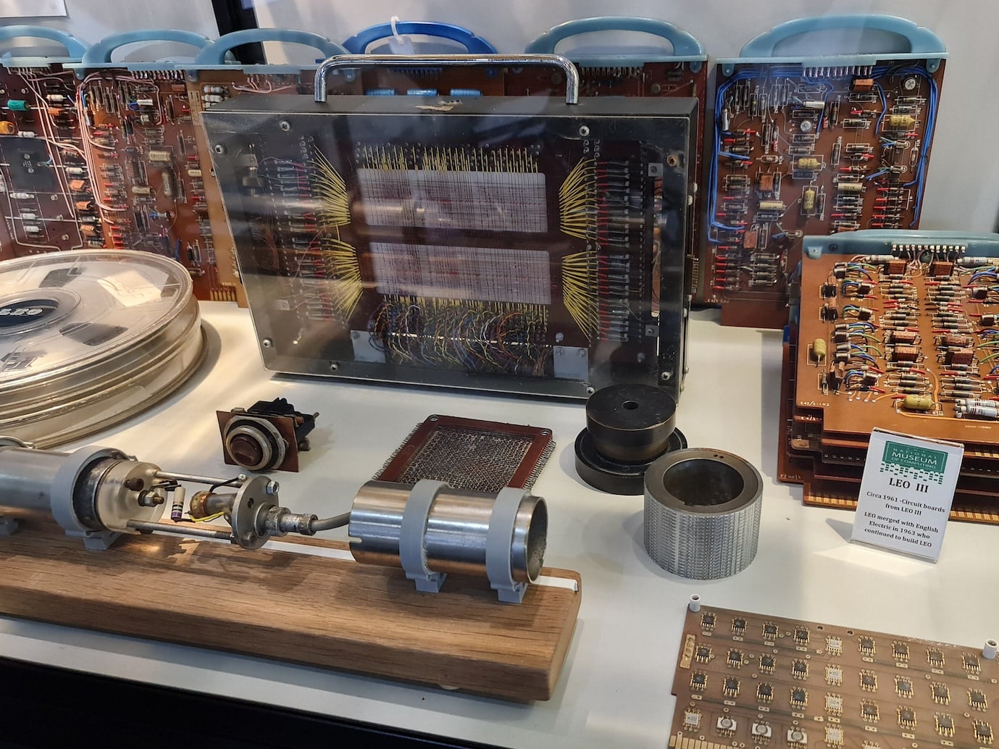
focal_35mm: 29
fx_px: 837
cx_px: 533
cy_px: 426
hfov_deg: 61.6
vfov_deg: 48.1
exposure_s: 1/50
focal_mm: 7
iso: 640
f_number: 1.8
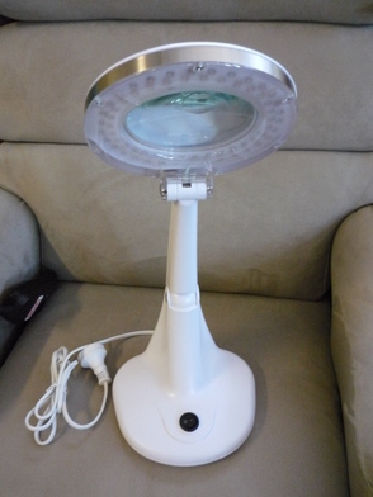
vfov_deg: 55.4
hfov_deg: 42.9
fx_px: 474
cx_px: 186
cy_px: 248
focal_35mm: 33
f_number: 2.8
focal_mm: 5.5
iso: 640
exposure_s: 1/60
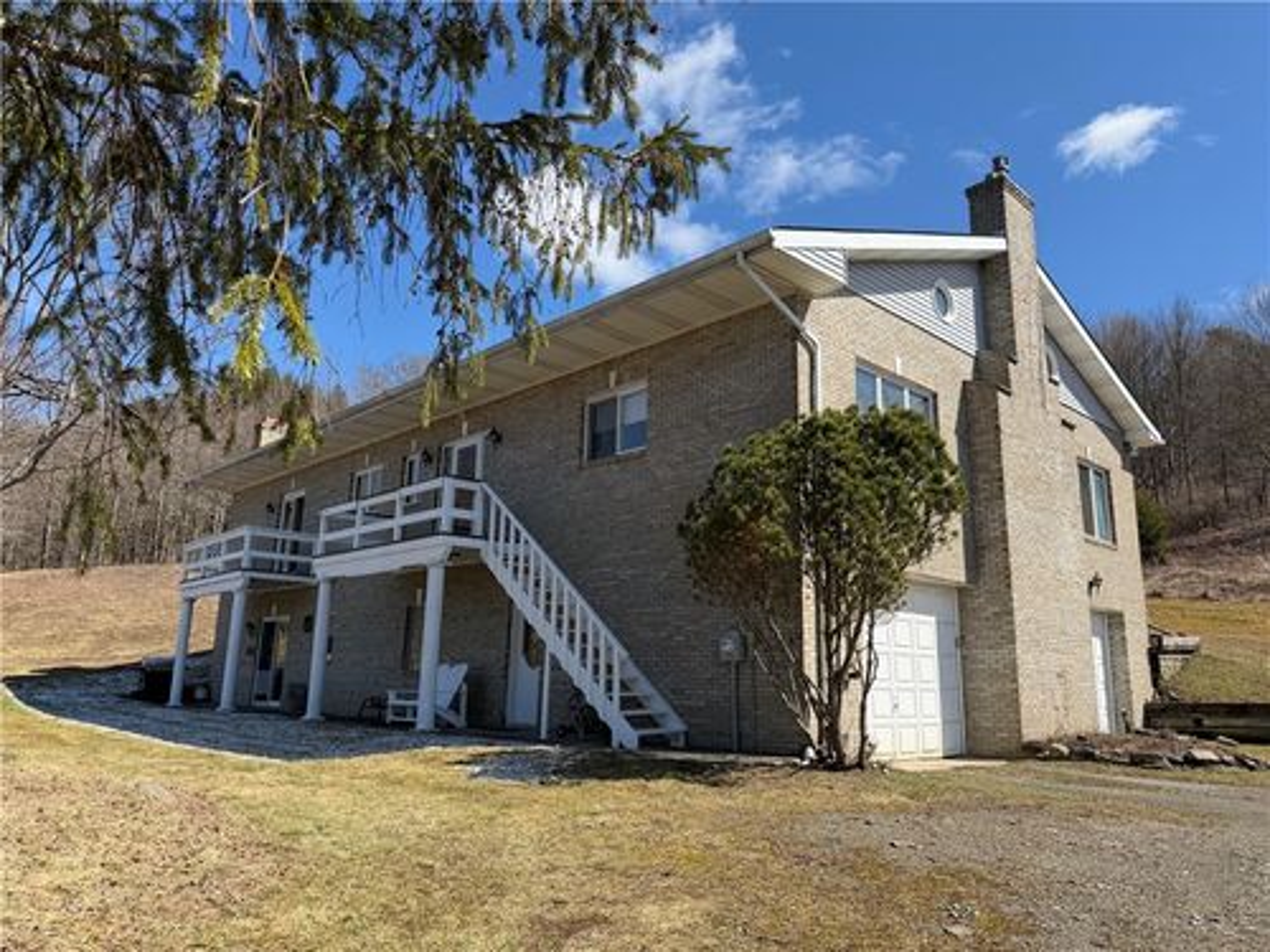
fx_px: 881
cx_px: 635
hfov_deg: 71.6
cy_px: 476
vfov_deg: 56.8
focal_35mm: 24
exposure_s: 1/4167
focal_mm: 6.76
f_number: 1.78
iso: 100
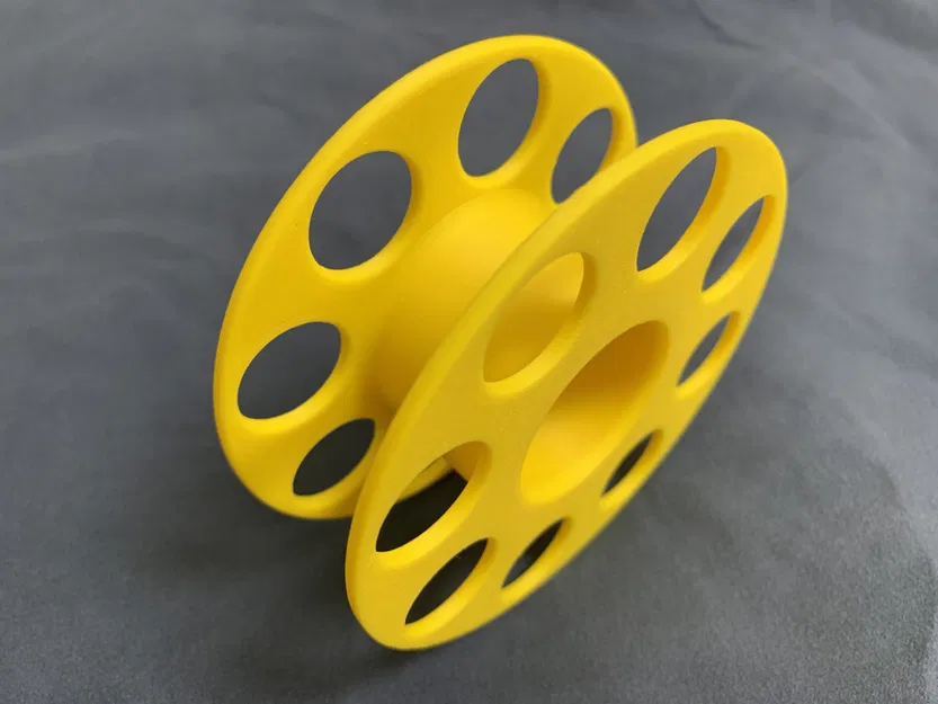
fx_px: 705
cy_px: 352
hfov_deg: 67.3
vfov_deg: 53.1
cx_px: 469
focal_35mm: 26
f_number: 1.8
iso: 125
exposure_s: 1/60
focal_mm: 4.25
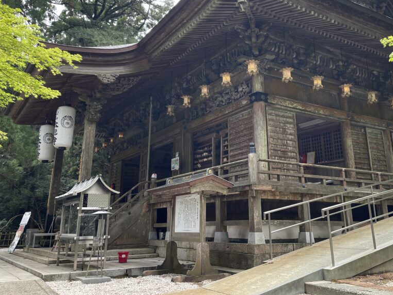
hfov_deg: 52.5
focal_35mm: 35
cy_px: 101
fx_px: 397
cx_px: 214
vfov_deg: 40.3
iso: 32
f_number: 1.6
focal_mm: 4.2
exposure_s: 1/175
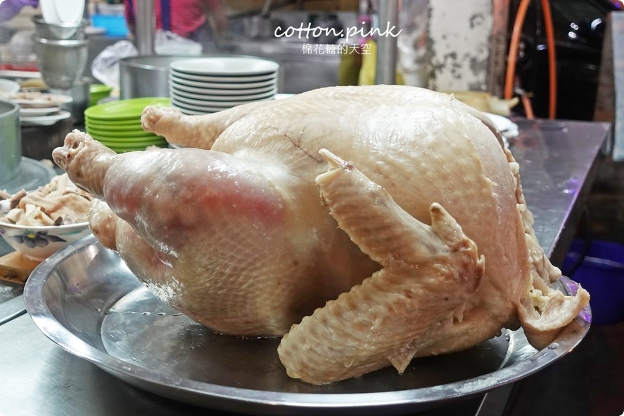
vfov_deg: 35.1
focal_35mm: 38
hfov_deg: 50.7
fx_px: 659
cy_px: 208
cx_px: 312
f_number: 2.8
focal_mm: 14.1
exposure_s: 1/40
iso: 640
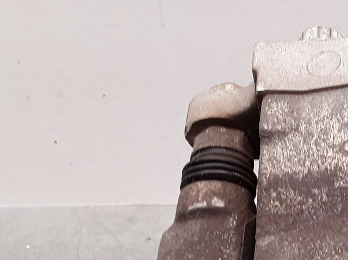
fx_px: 754
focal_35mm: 75
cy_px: 236
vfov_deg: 19.3
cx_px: 449
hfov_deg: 23.2
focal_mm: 2.91
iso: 50
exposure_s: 1/50
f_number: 1.9
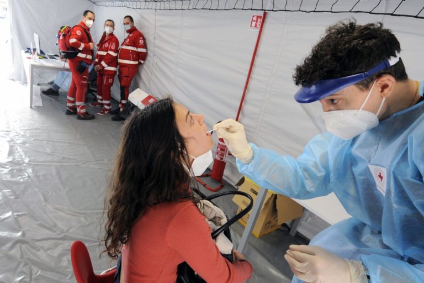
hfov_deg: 104.3
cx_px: 212
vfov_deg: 81.2
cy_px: 142
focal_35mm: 14
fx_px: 165
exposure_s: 1/100
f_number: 6.3
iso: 1600
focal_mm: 14
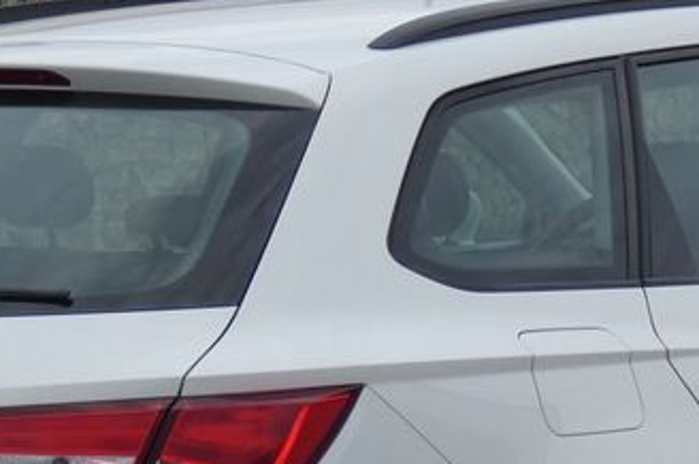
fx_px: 4539
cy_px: 421
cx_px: 462
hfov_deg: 8.8
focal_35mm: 234
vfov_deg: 5.8
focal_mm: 12.9
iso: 80
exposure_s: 1/500
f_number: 4.3
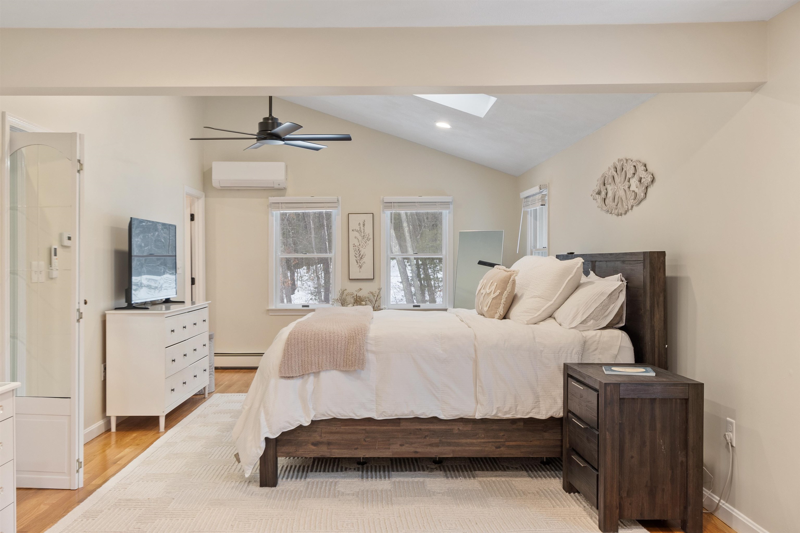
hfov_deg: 57.2
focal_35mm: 33
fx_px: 733
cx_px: 400
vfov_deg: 40.0
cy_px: 266
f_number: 8
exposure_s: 1/1.67
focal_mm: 22
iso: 320
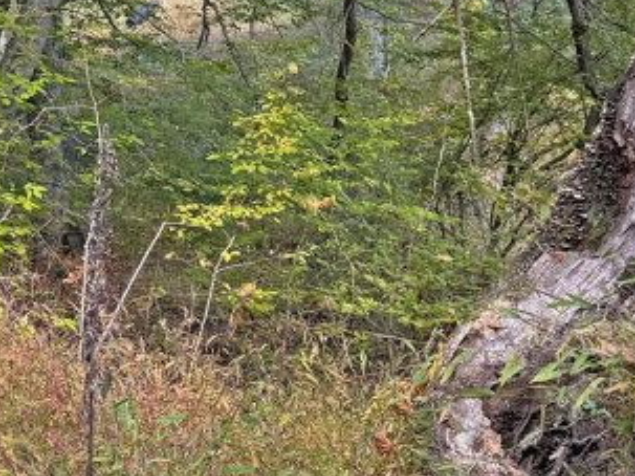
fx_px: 1742
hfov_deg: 19.1
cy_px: 10
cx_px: -195
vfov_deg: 15.3
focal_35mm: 95
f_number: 1.78
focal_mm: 6.76
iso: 100
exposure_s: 1/149
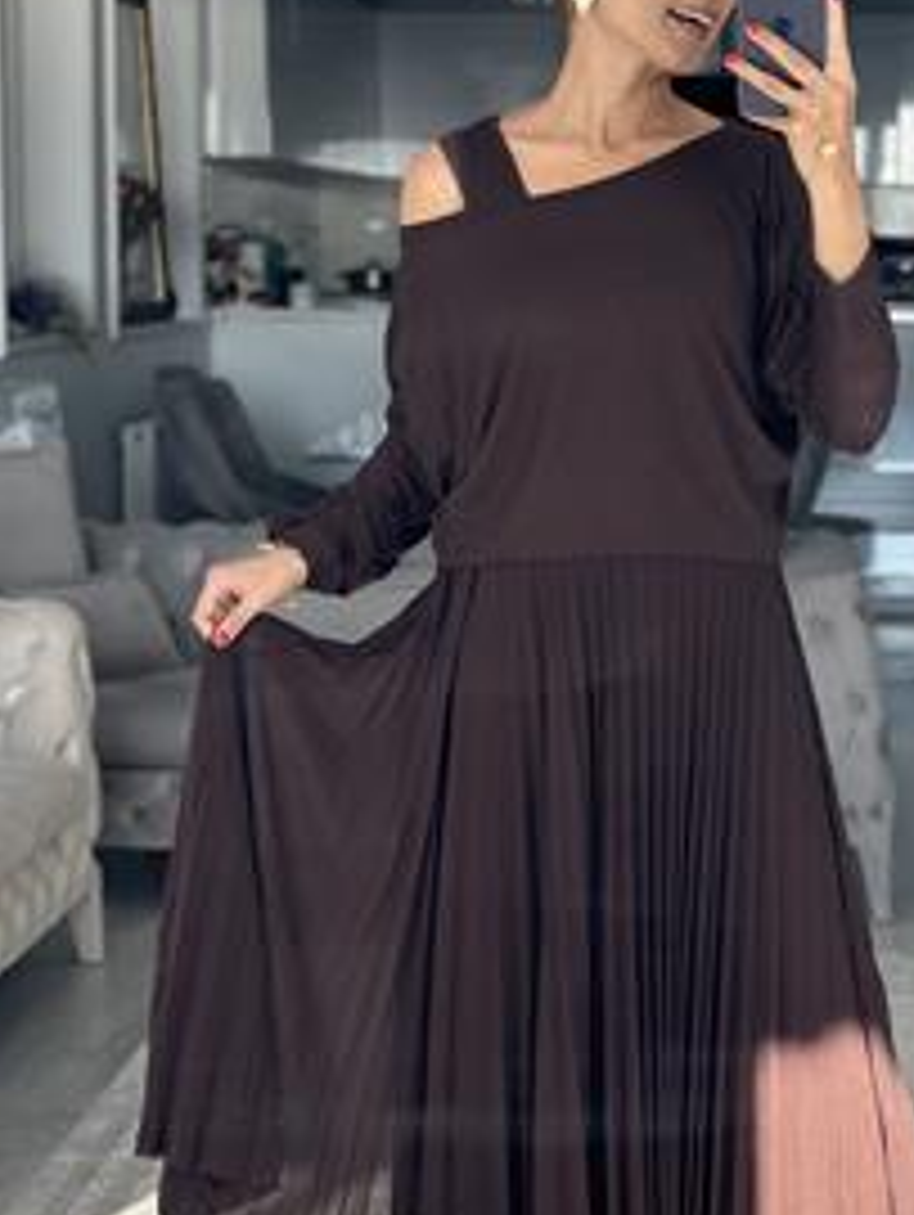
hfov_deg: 16.4
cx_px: 635
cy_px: 644
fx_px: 3163
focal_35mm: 90
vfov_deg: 21.7
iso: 80
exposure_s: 1/220
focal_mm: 6.86
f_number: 1.78
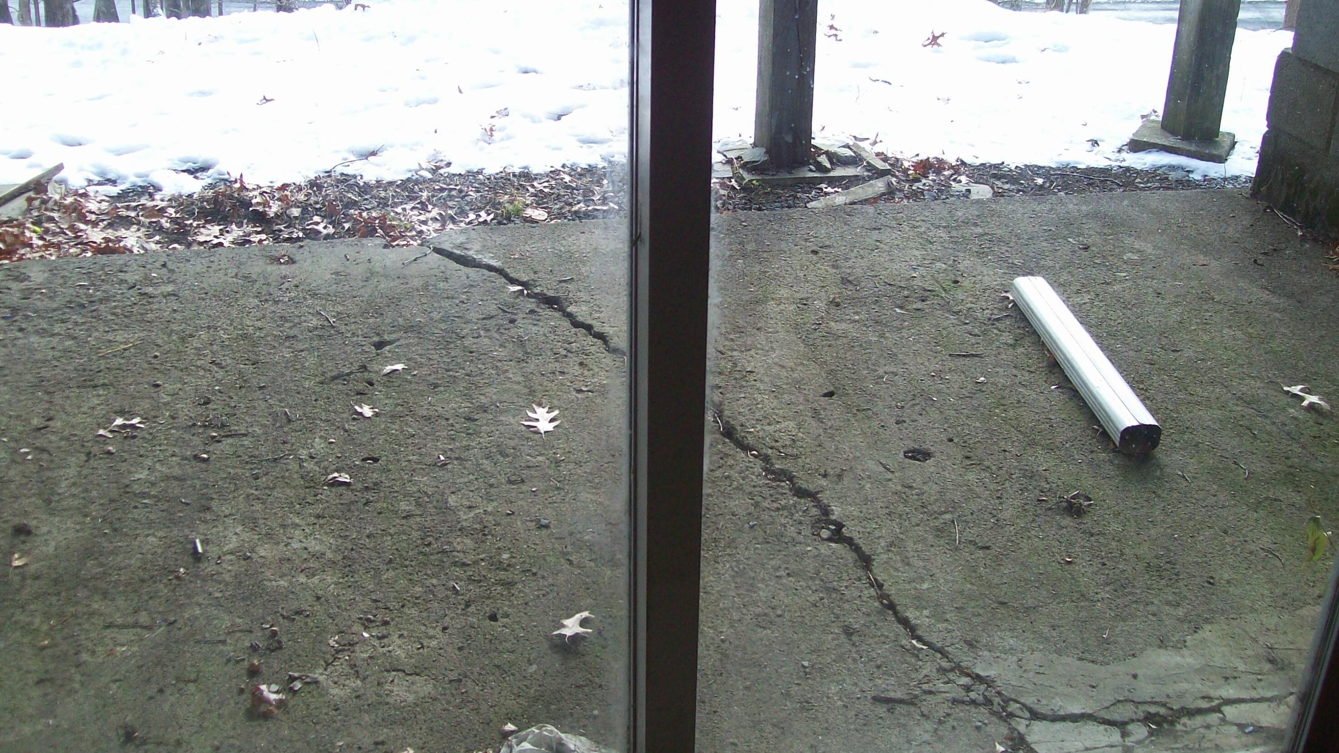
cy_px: 310
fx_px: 1420
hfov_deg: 50.5
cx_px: 671
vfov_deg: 29.6
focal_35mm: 40
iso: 80
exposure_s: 1/106
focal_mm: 6
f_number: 2.7
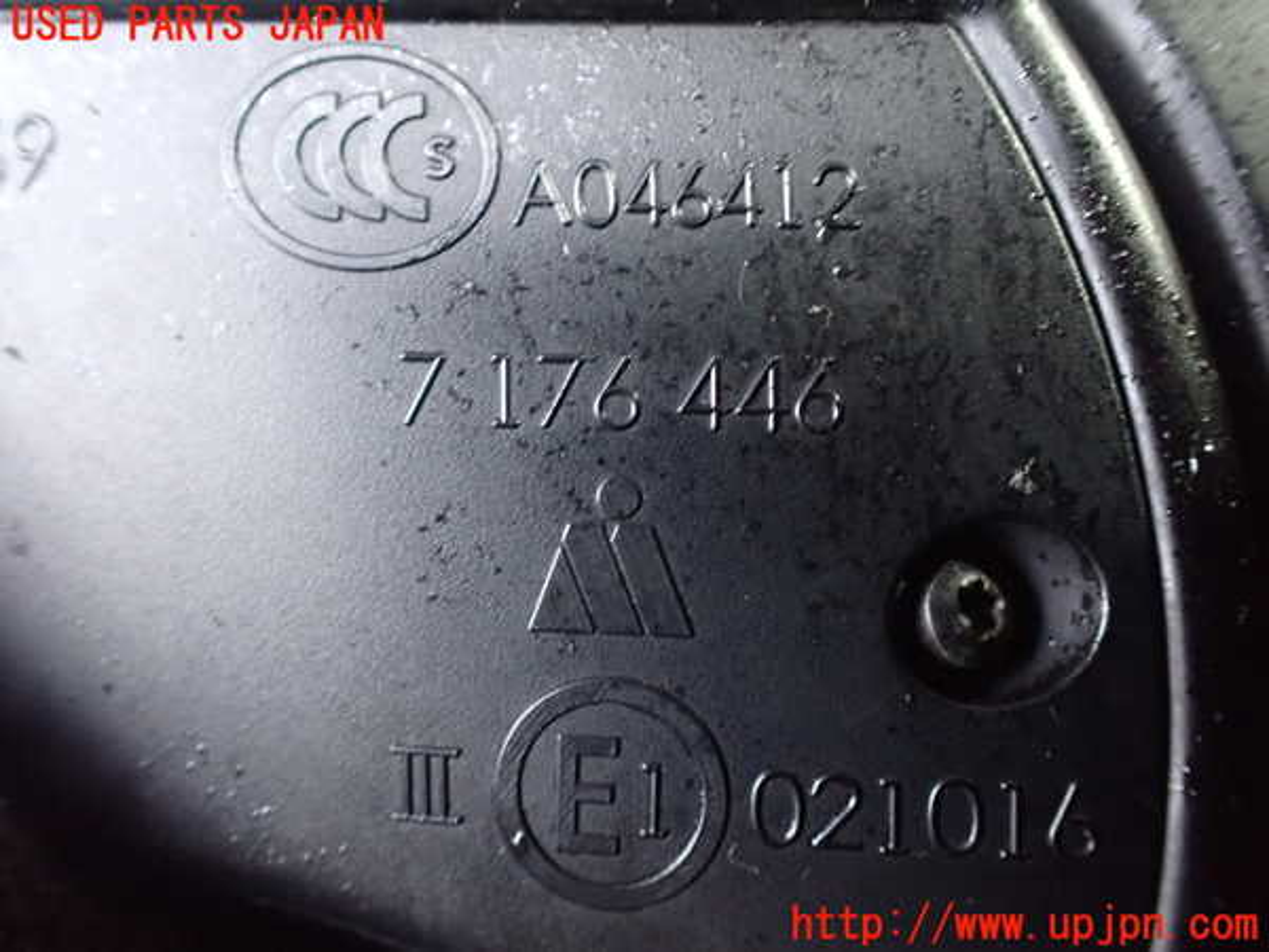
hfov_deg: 60.0
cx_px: 634
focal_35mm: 30
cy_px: 476
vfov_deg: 46.8
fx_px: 1100
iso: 1250
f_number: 2.3
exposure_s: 1/30
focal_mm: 5.4
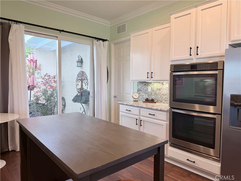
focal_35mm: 24
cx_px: 120
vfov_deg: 56.8
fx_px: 167
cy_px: 90
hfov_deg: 71.6
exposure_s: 1/120
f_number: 1.78
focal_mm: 6.76
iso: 64
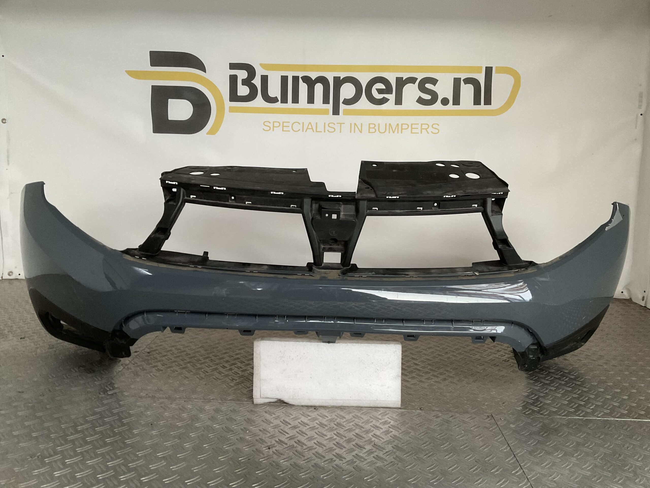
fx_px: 545
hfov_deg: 61.7
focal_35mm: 29
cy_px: 244
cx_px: 325
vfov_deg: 48.2
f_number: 1.8
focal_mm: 3
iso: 250
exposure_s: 1/50
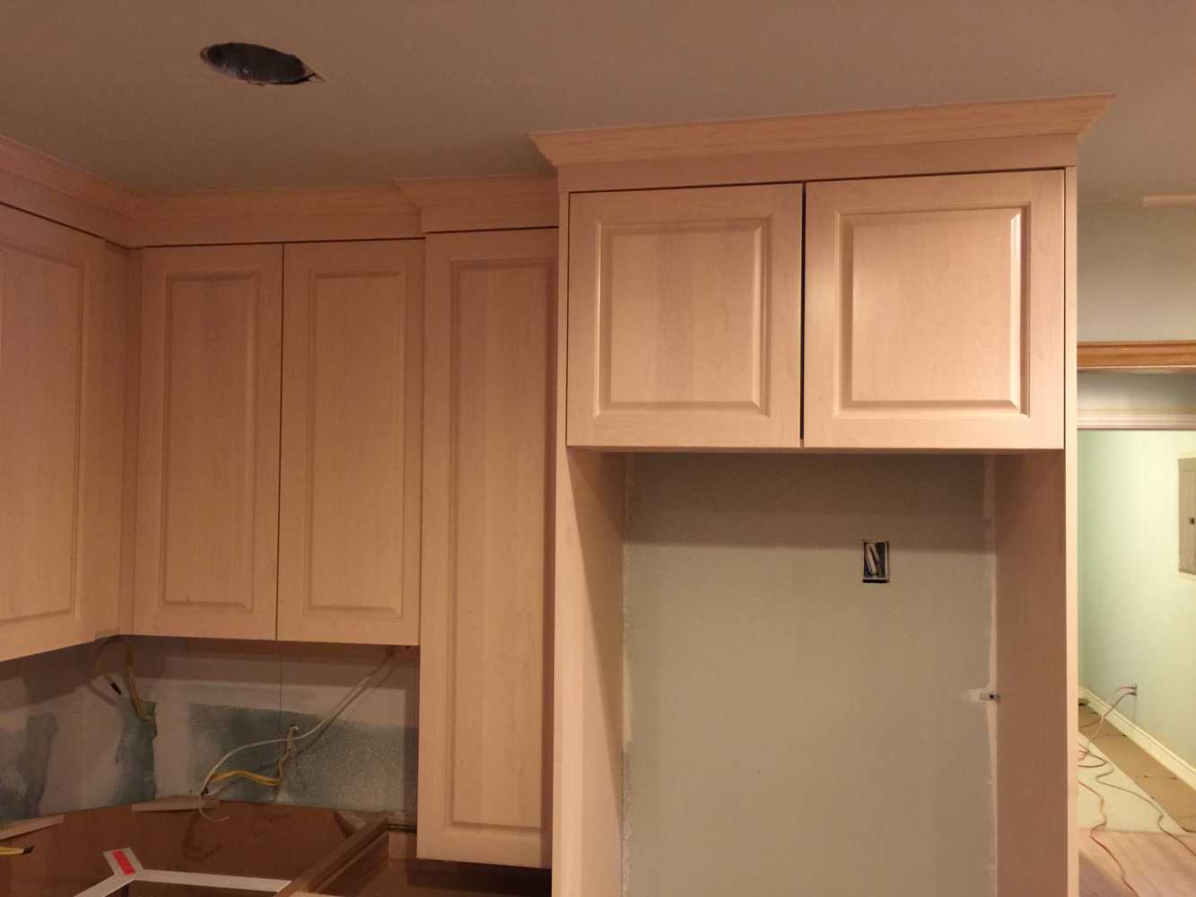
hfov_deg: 61.7
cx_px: 598
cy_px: 448
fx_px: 1002
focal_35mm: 29
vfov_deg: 48.2
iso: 64
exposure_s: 1/4
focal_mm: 4.15
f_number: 2.2
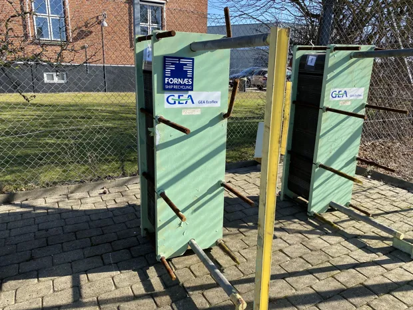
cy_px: 155
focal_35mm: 26
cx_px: 206
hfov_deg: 67.3
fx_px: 310
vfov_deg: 53.1
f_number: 1.8
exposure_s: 1/1245
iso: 32
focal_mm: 4.25
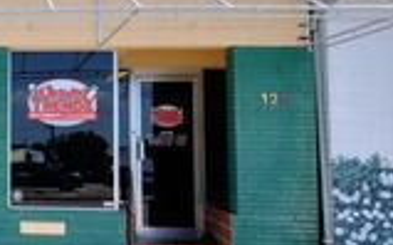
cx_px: -54
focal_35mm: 48
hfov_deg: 35.0
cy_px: 127
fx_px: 514
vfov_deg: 26.8
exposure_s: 1/1000
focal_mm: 10
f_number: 4.5
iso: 100
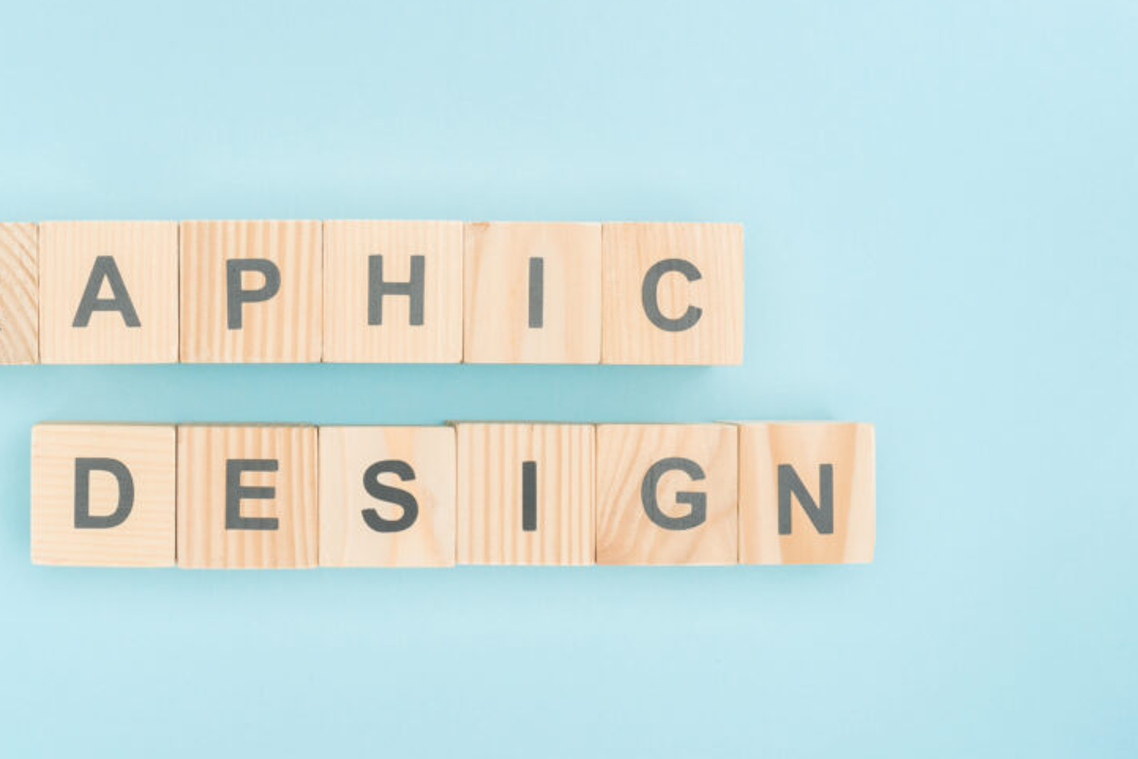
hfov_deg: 28.2
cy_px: 378
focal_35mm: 71
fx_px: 2245
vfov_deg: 19.2
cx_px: 333
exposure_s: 1/160
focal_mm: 50
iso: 125
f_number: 9
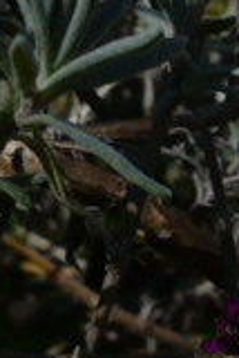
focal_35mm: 154
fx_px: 1530
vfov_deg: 13.0
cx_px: 675
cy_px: 405
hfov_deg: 7.9
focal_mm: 6.1
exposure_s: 1/250
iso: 100
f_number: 8
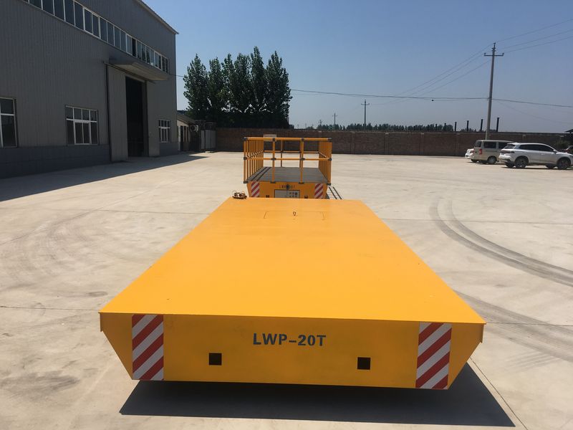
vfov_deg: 48.2
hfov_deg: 61.7
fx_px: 480
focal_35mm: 29
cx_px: 286
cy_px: 215
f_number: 2.2
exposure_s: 1/2959
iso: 25
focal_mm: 4.15
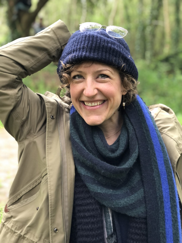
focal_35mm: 57
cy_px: 122
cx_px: 91
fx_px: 400
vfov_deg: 33.8
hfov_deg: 25.7
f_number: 2.8
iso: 50
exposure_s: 1/30
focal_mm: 6.6
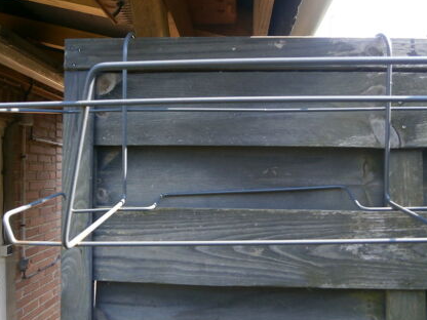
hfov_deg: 59.9
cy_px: 172
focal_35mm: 30
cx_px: 226
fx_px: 370
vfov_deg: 46.8
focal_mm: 4.7
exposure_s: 1/250
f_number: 2.8
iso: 125
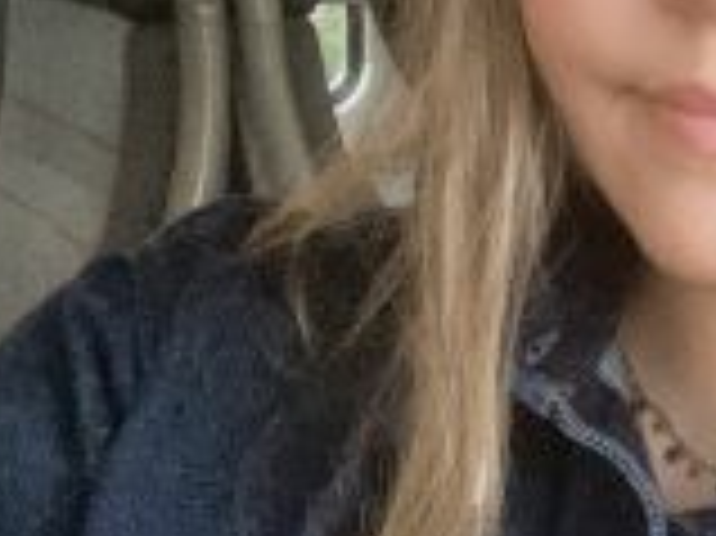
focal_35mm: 65
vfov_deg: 22.5
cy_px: 318
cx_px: 869
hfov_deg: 26.4
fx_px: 1343
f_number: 2.2
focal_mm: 2.71
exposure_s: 1/30
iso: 640
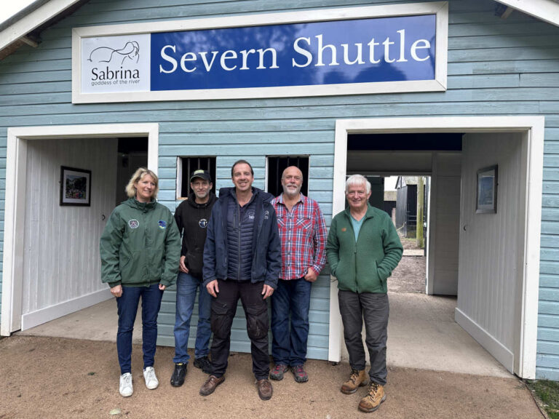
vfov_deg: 56.8
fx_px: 388
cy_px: 210
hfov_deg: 71.6
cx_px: 280
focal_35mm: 24
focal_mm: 6.86
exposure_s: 1/121
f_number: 1.78
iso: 64
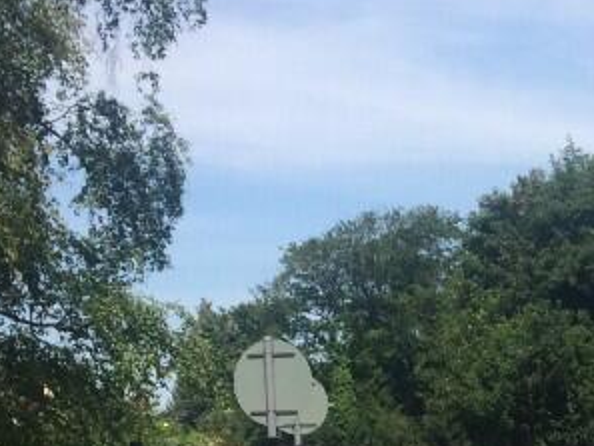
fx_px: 1717
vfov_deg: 13.8
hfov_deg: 18.8
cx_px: 660
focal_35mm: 100
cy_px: 698
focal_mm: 4.15
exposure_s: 1/2053
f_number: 2.2
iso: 32
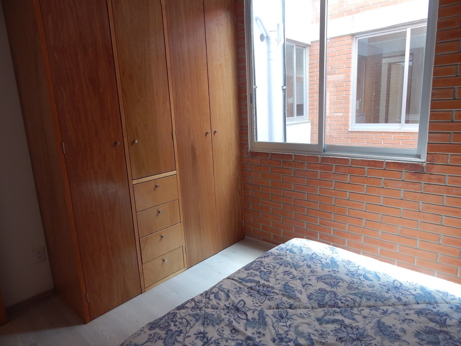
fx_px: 306
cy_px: 173
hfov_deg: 73.9
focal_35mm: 23
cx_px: 230
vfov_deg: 58.9
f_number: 3
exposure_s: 1/30
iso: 125
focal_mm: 4
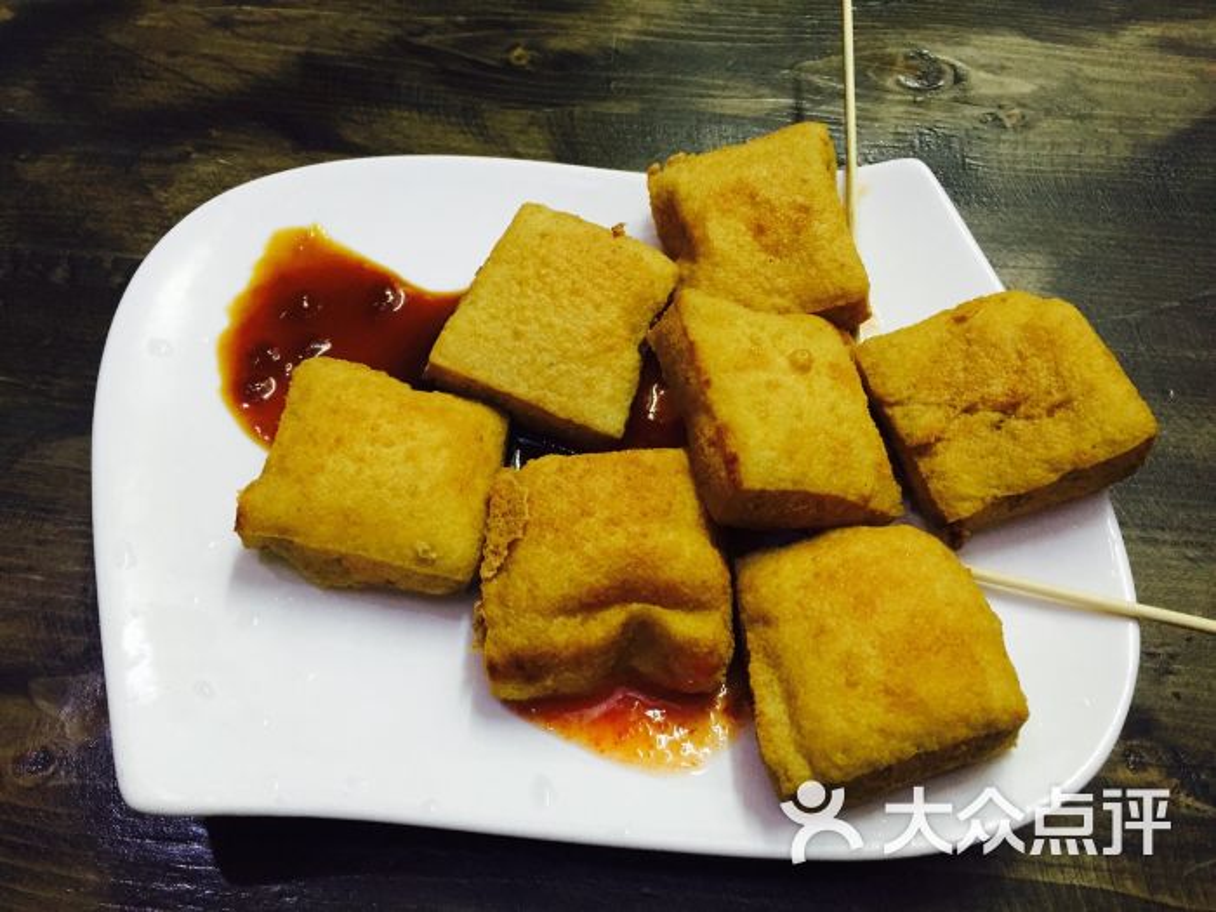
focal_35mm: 29
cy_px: 456
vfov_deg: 48.2
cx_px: 608
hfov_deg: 61.7
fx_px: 1019
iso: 160
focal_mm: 4.15
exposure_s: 1/33
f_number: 2.2
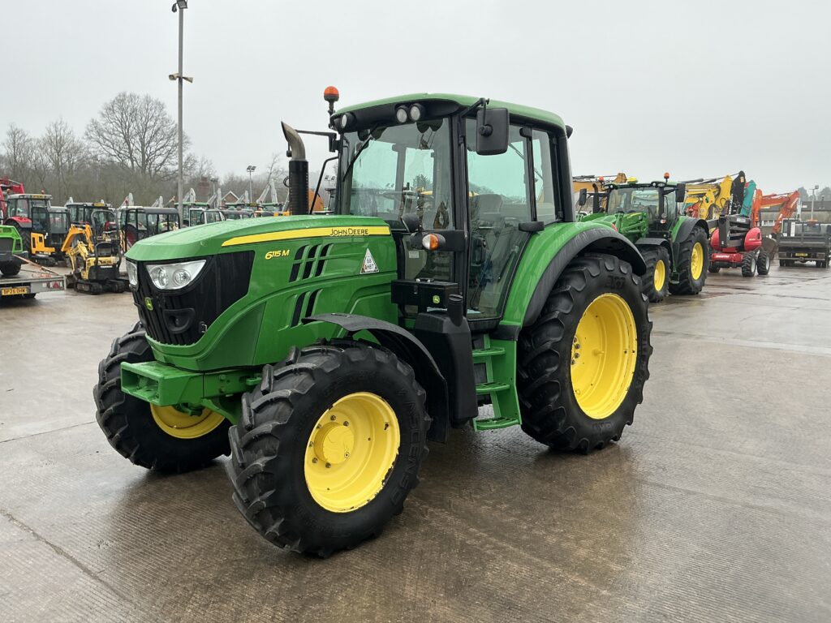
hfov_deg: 63.4
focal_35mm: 28
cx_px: 416
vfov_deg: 49.7
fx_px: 672
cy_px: 312
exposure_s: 1/303
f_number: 1.8
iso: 25
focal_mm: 3
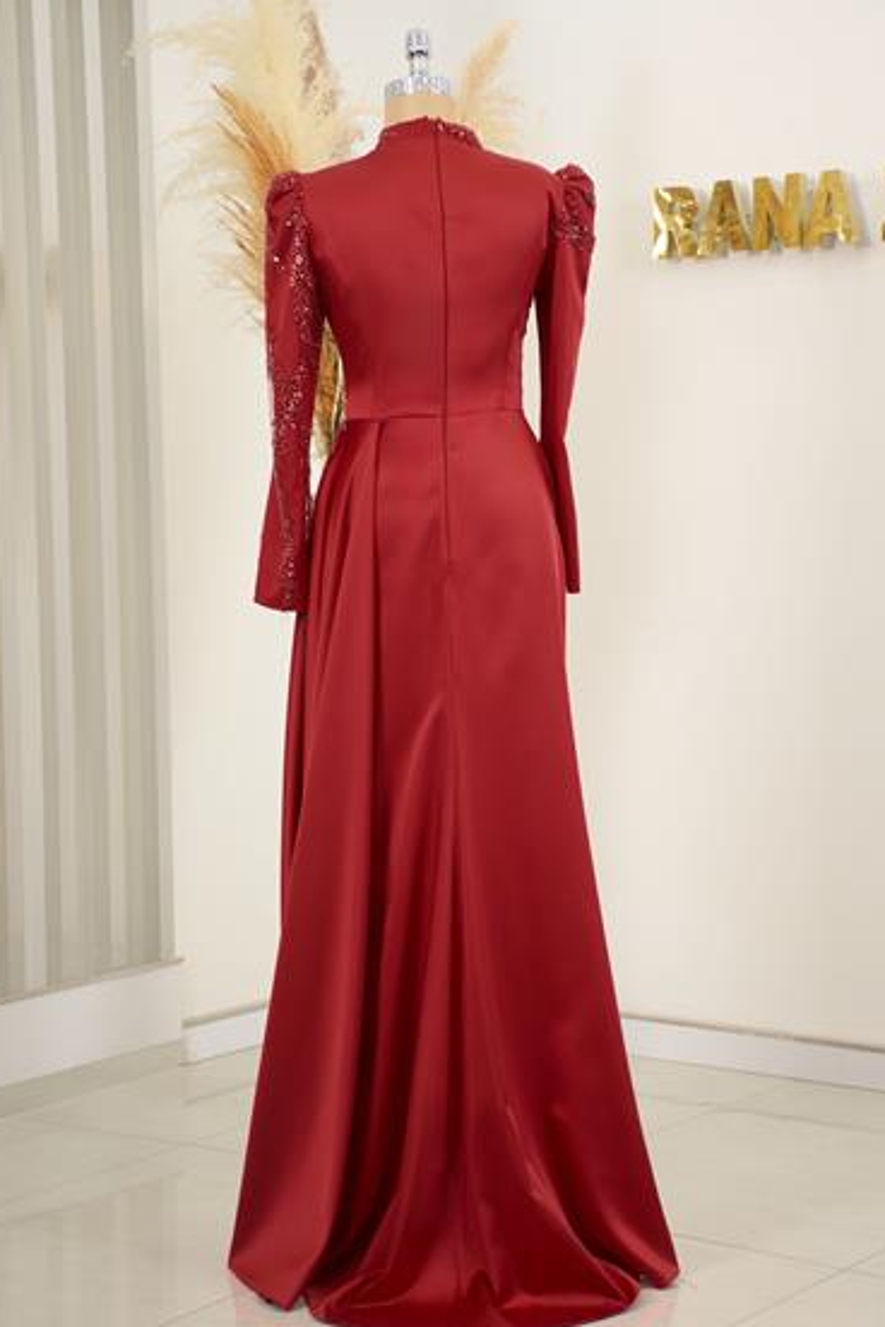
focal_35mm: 72
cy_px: 684
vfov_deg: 28.3
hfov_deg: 19.0
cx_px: 435
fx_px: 2637
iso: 320
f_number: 4.5
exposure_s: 1/125
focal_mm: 45
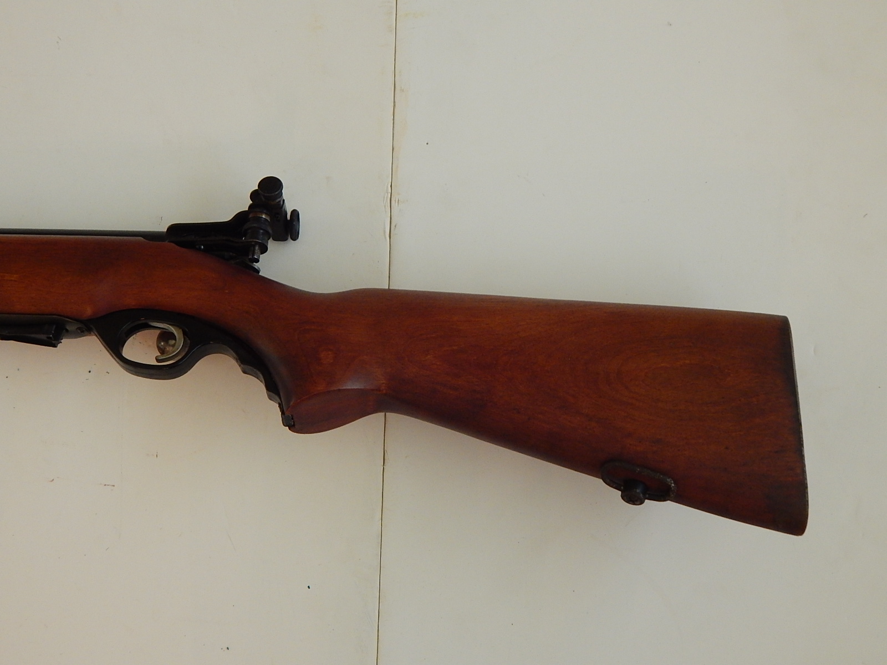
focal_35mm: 43
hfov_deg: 43.9
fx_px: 1102
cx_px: 444
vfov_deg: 33.6
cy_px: 332
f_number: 3.6
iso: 400
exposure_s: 1/30
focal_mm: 7.7
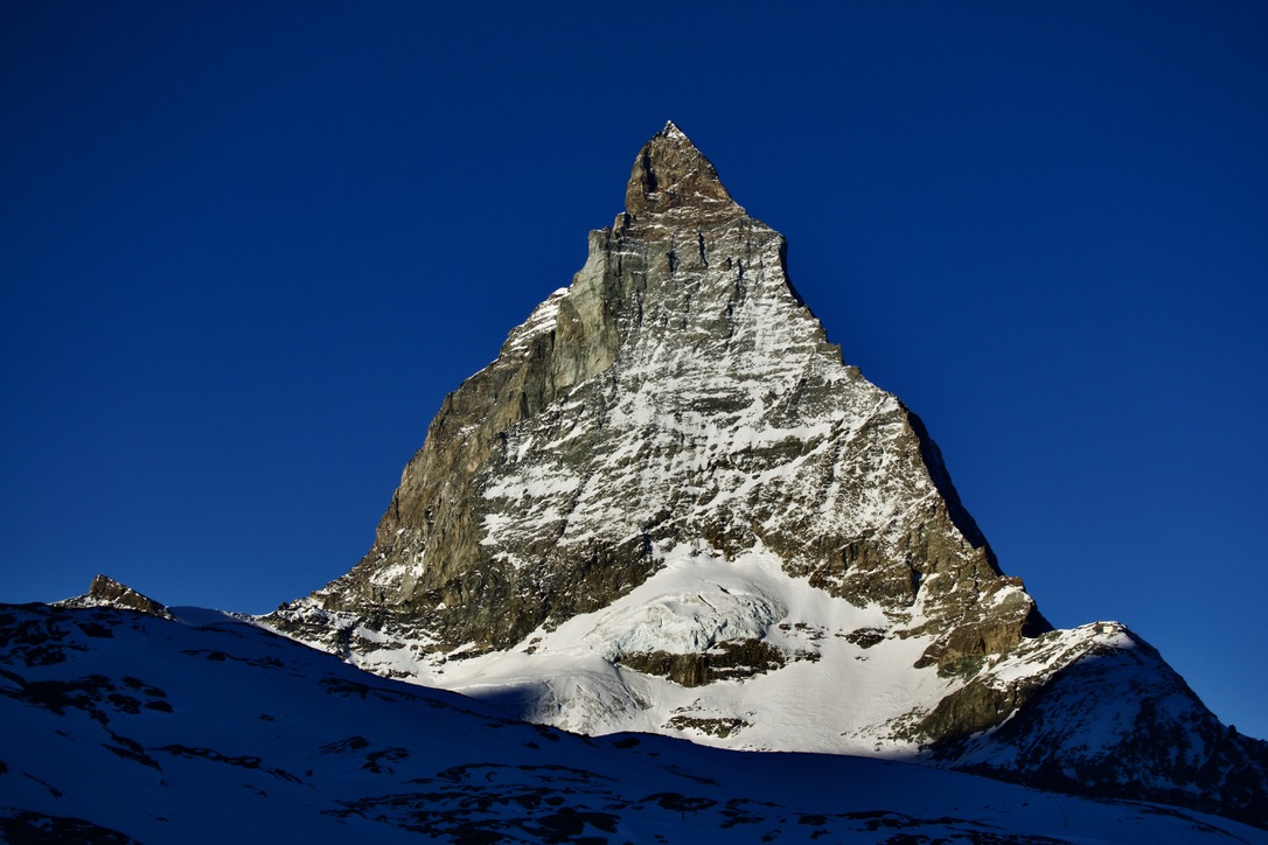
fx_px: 2465
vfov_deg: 19.5
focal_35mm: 70
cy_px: 422
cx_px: 634
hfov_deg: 28.8
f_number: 5.6
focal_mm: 25.7
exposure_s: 1/800
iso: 125
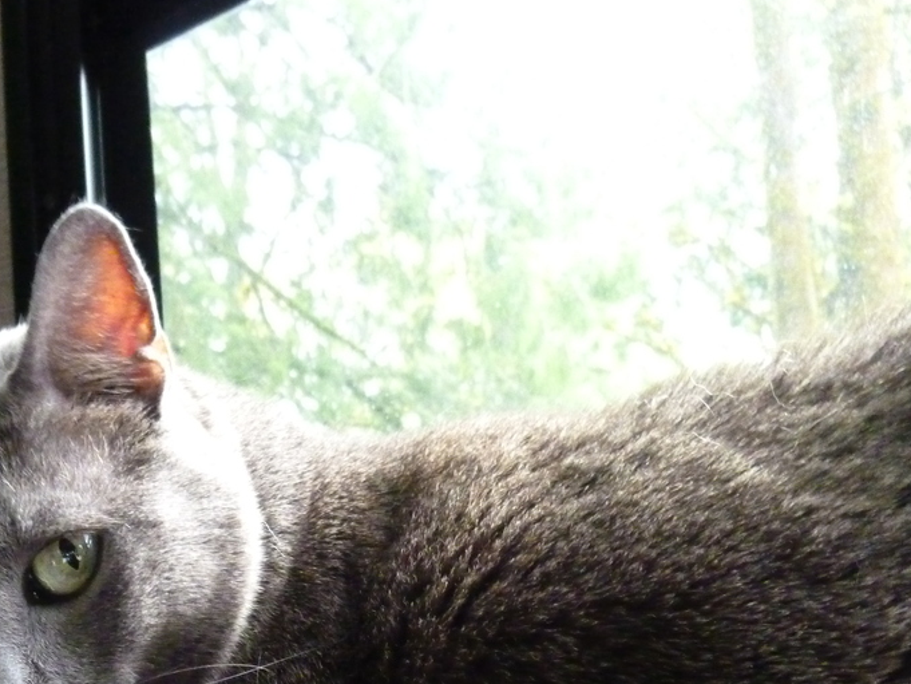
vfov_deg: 29.6
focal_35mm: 47
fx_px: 1237
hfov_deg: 37.8
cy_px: 612
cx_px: 98
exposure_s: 1/30
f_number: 3.3
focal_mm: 4.5
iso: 800
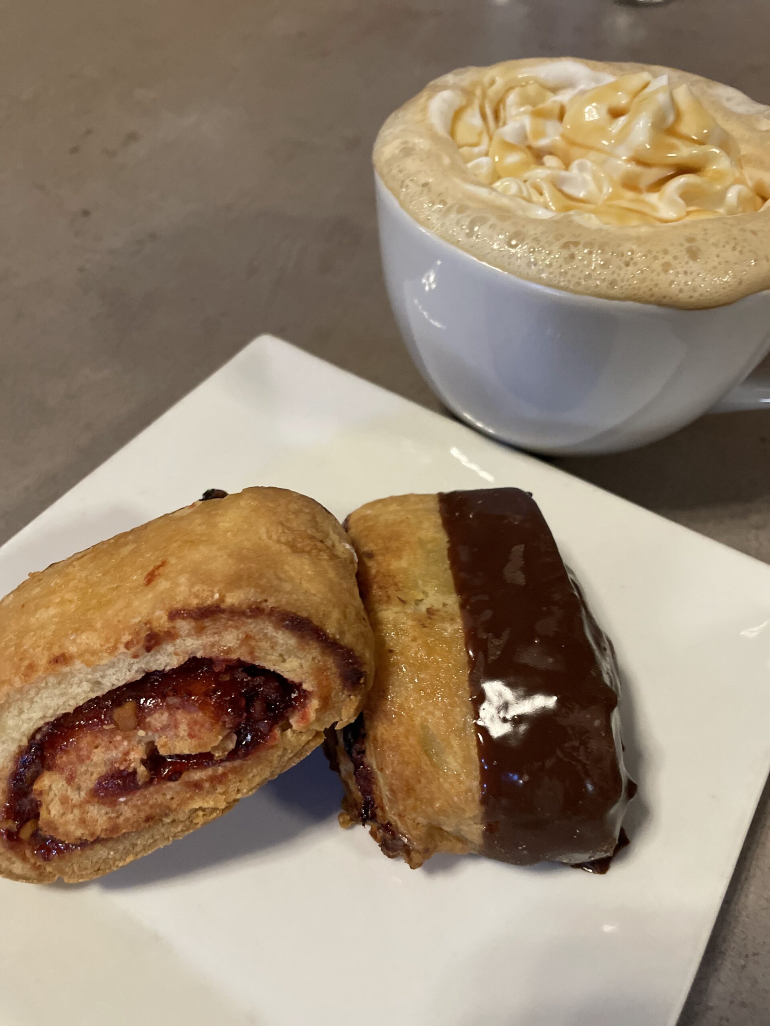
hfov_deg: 53.1
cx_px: 385
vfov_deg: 67.3
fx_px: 771
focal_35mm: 26
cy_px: 513
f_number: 1.6
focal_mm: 4.2
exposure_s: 1/60
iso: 400
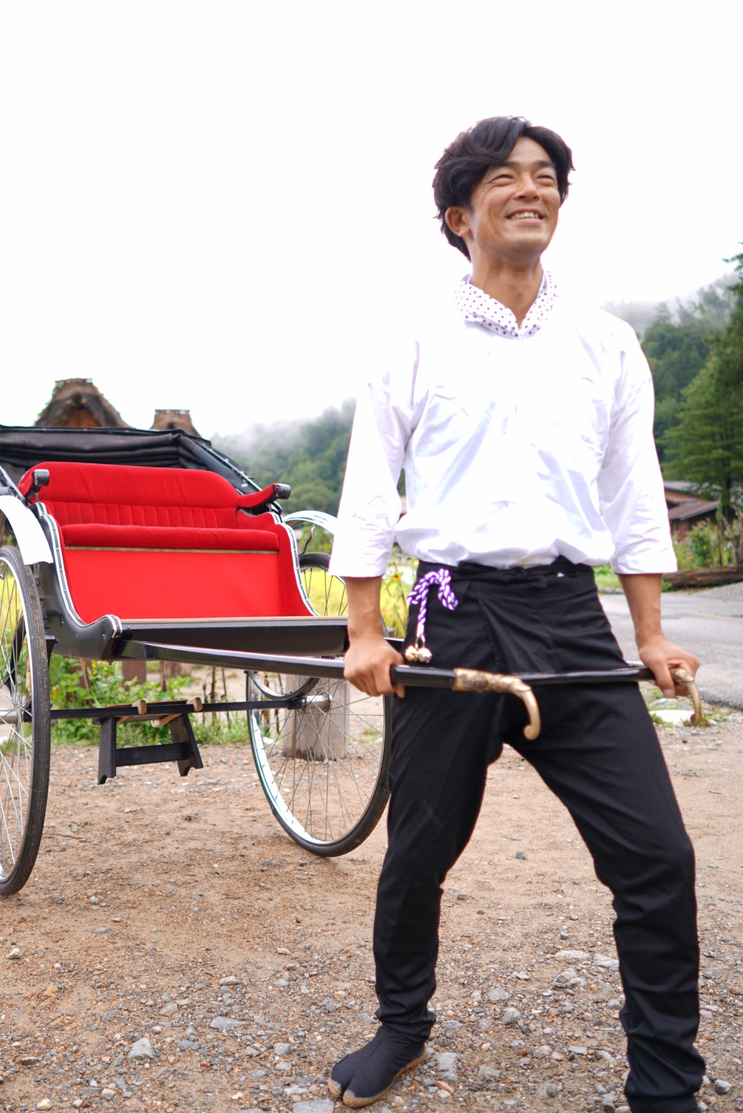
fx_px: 1020
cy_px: 538
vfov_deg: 57.2
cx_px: 260
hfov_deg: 39.6
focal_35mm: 33
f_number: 2
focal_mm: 25
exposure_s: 1/100
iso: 50
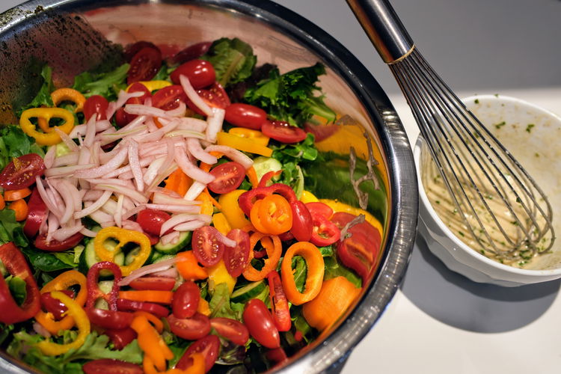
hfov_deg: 43.6
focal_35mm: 45
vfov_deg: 29.9
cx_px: 280
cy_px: 187
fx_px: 701
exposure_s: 1/90
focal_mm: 30
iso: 125
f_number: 2.2
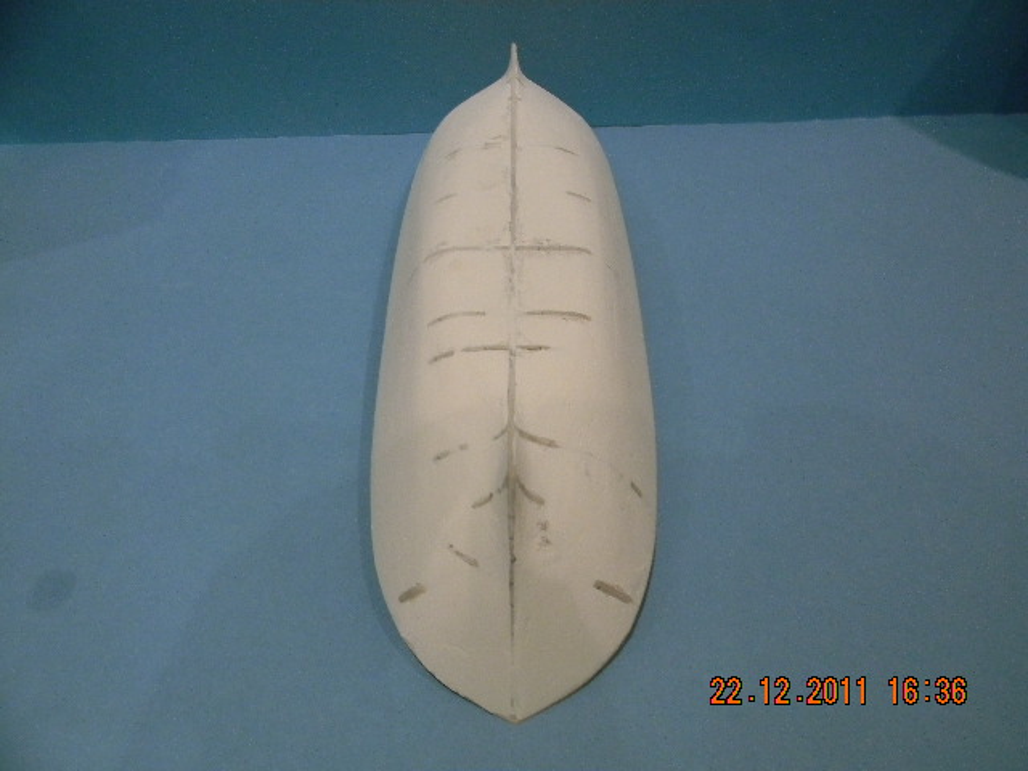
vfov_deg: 49.7
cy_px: 386
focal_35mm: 28
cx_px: 514
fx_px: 832
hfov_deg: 63.4
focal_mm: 5
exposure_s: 1/18
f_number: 3.5
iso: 400
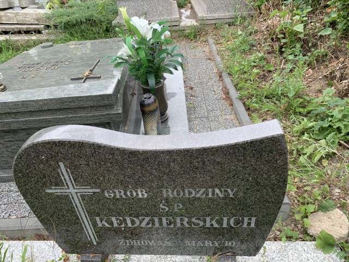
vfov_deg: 53.1
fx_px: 262
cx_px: 174
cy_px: 131
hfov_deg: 67.3
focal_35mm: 26
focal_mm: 4.25
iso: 25
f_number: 1.8
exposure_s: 1/371
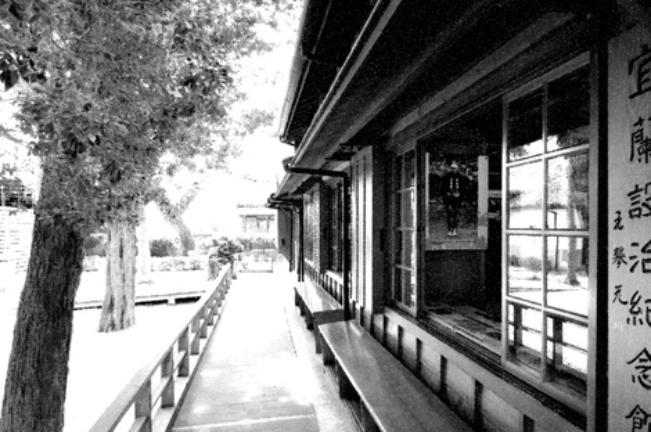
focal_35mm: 23
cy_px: 239
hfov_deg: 74.9
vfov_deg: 54.9
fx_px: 415
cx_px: 406
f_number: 8
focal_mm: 12
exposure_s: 1/13
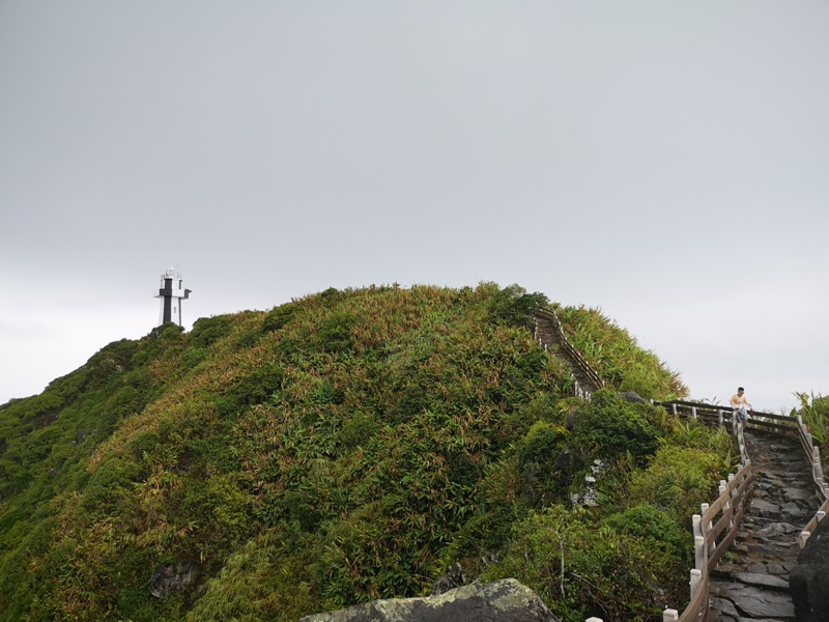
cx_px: 414
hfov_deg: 65.3
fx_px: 647
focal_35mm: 27
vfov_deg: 51.4
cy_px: 311
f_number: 1.8
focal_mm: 3.95
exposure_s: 1/322
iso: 50
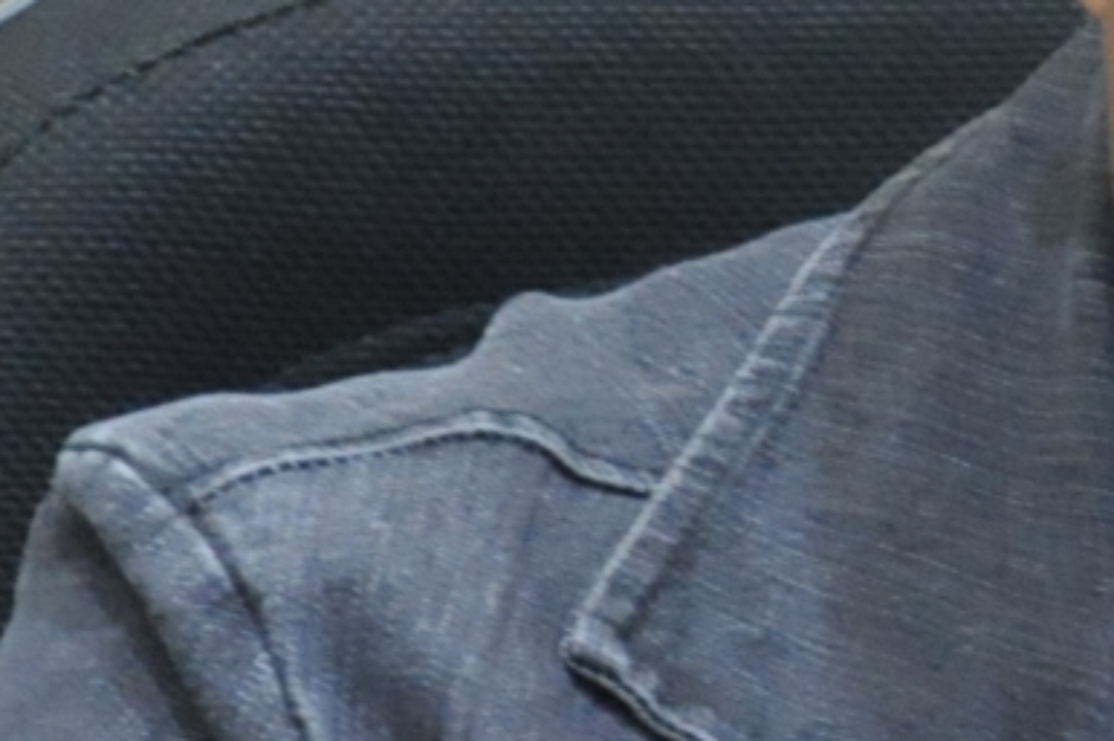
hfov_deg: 3.5
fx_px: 18056
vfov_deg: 2.4
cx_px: 1612
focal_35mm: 584
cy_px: 437
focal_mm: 70
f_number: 5.3
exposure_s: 1/50
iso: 2000
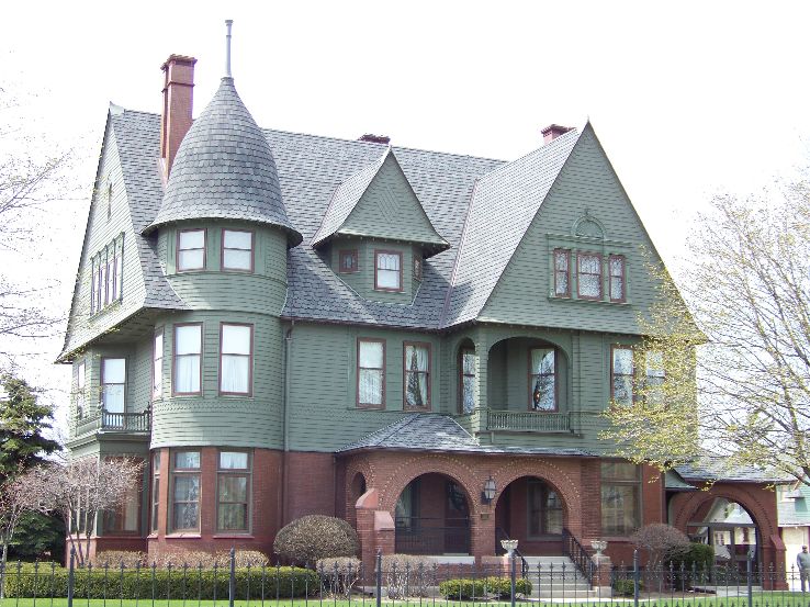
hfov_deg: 31.2
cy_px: 304
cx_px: 405
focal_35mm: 62
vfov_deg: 23.6
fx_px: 1450
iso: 64
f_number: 3.2
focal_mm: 10.5
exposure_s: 1/250
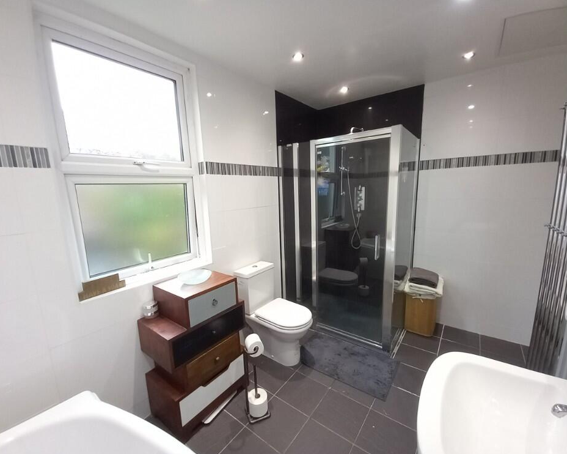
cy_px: 231
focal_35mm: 14
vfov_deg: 88.0
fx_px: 235
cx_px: 280
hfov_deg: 100.7
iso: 160
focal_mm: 1.13
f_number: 2.2
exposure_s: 1/33.3
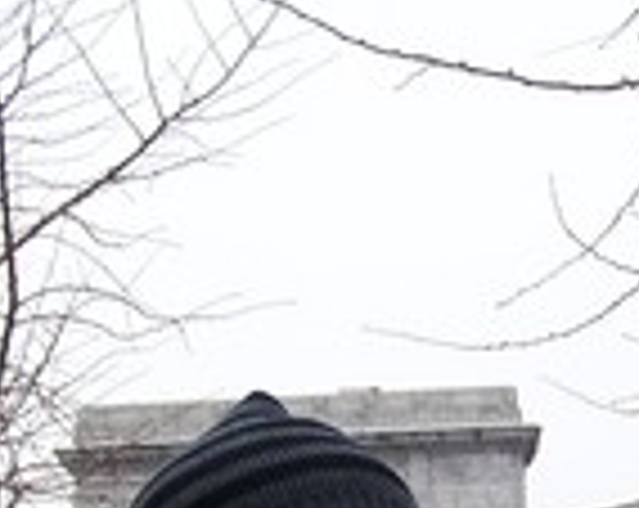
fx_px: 2227
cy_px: 643
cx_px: 482
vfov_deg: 12.6
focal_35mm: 118
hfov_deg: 16.2
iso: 80
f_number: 2.8
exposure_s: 1/160
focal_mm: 6.3
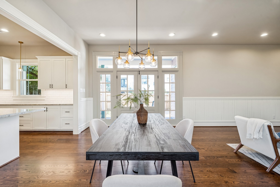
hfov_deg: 104.3
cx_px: 140
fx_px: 109
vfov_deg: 81.2
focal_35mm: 14
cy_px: 94
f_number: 8
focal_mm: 14
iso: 640
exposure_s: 1/50
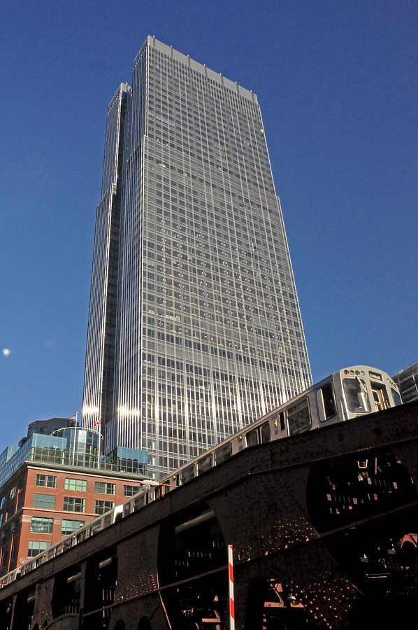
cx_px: 209
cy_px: 315
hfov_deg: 39.9
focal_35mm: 33
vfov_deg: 57.3
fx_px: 576
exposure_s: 1/500
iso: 3200
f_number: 25
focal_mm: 22
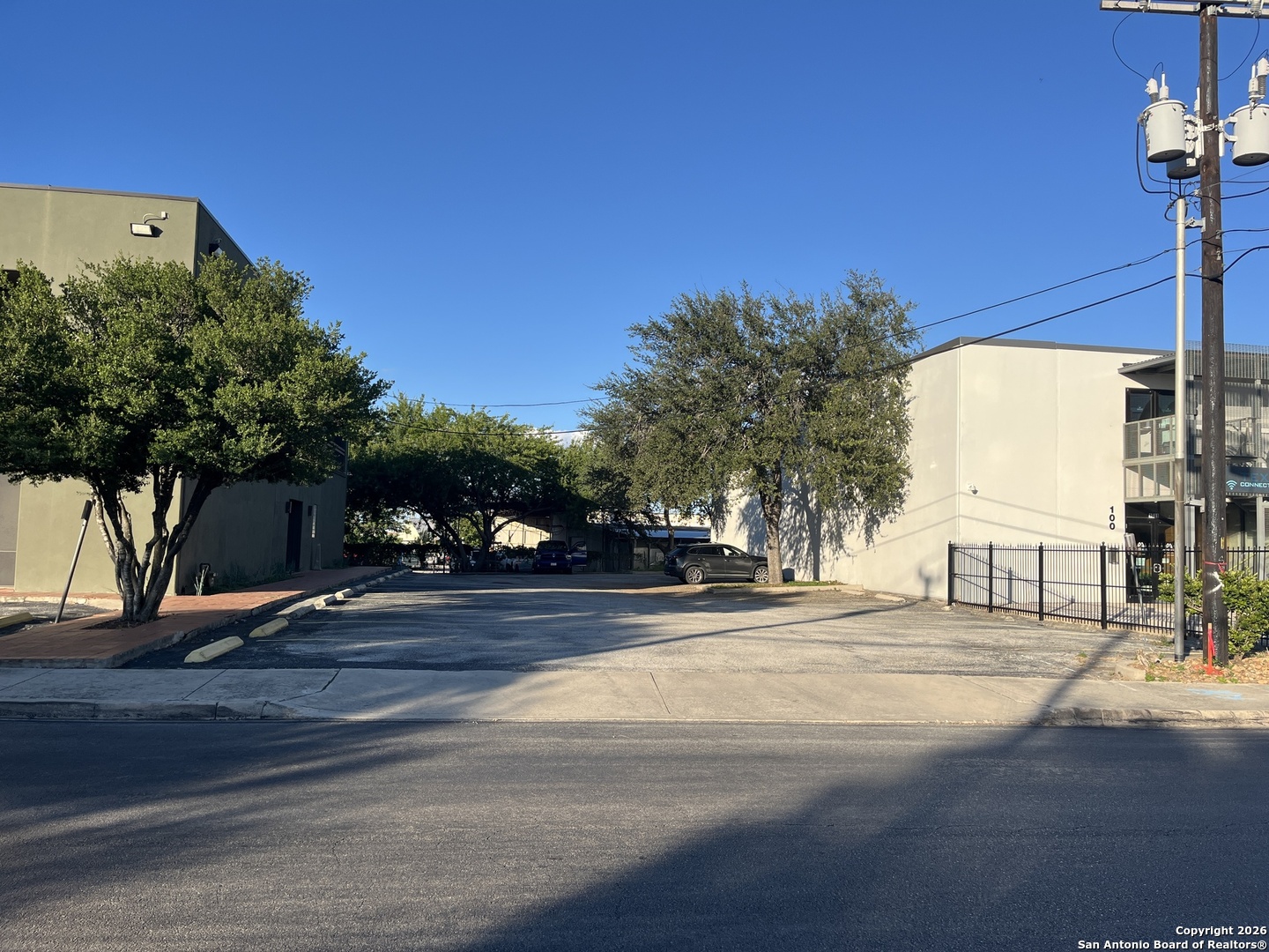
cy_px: 476
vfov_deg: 53.1
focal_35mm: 26
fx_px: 953
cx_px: 634
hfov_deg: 67.3
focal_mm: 5.1
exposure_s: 1/2632
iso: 50
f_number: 1.6
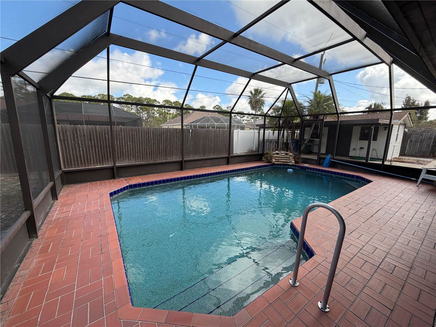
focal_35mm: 14
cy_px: 164
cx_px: 218
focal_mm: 2.22
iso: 64
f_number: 2.2
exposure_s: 1/502
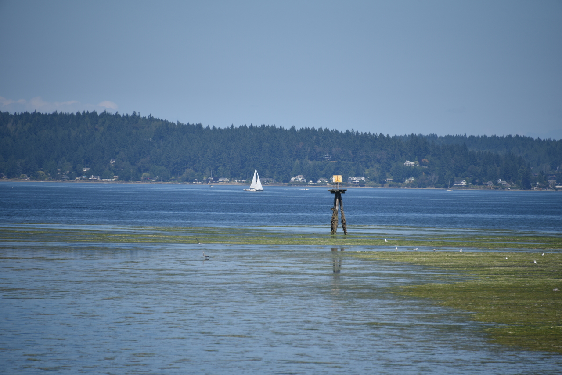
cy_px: 188
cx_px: 281
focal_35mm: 300
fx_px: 4684
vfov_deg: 4.6
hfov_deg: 6.9
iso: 100
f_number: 6.3
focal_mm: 300
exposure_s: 1/640
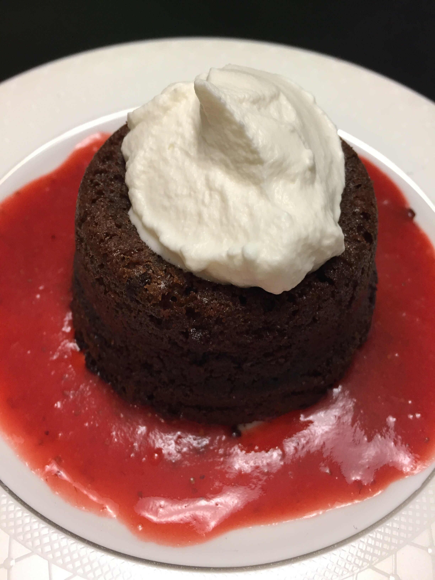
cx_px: 218
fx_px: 486
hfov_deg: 48.2
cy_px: 290
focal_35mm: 29
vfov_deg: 61.7
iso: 100
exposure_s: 1/30
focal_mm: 4.15
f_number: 2.2
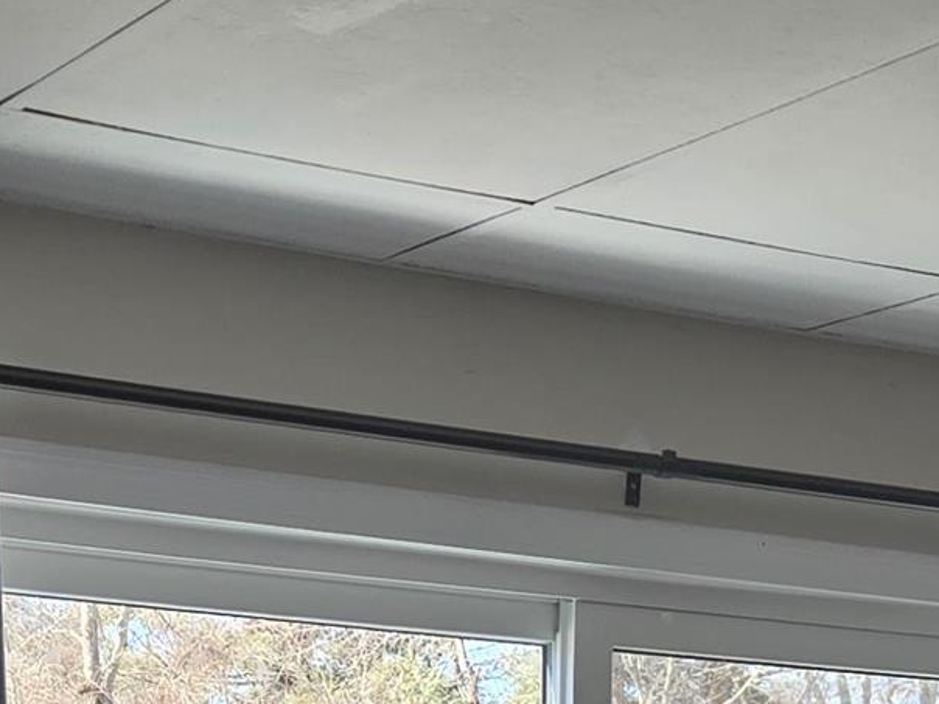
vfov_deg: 11.6
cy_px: 1326
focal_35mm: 117
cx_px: 756
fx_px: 3174
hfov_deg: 16.7
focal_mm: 5.4
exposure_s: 1/180
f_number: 1.8
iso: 32
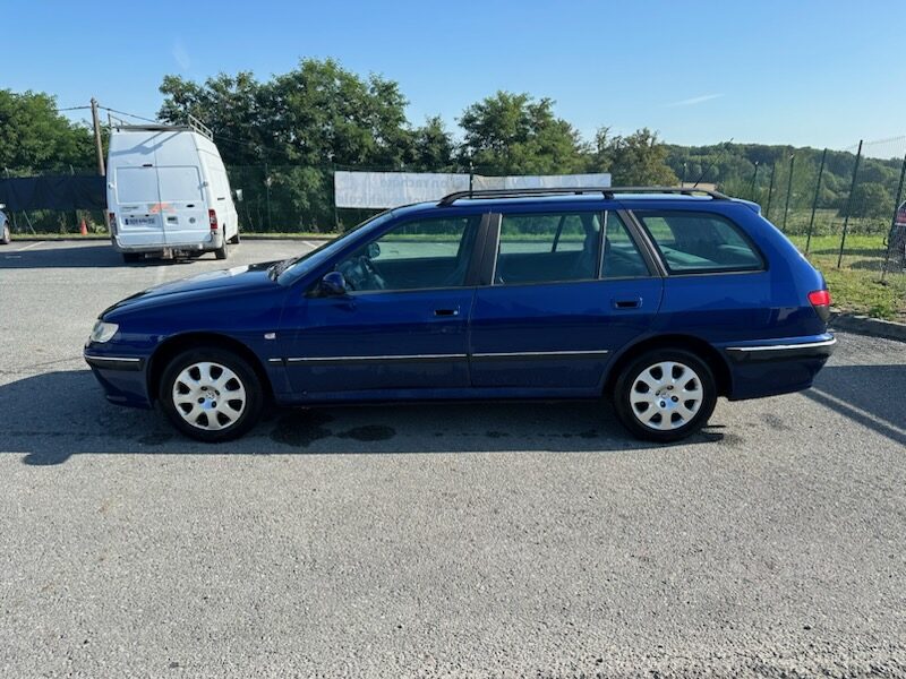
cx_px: 453
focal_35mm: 24
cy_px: 340
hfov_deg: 71.6
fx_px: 628
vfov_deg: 56.8
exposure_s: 1/2353
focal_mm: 6.86
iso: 80
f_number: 1.78
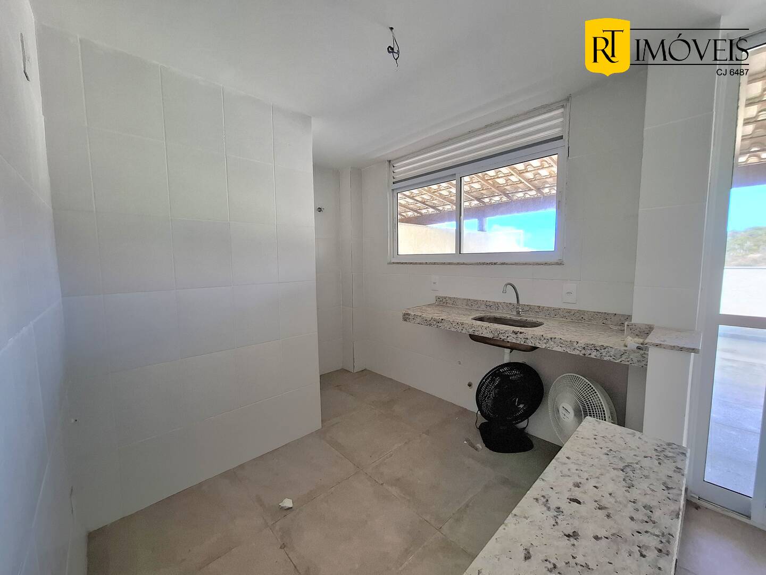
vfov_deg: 89.9
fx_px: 288
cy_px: 288
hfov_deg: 106.2
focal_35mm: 13
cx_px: 383
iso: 40
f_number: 2.2
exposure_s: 1/120
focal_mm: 1.74
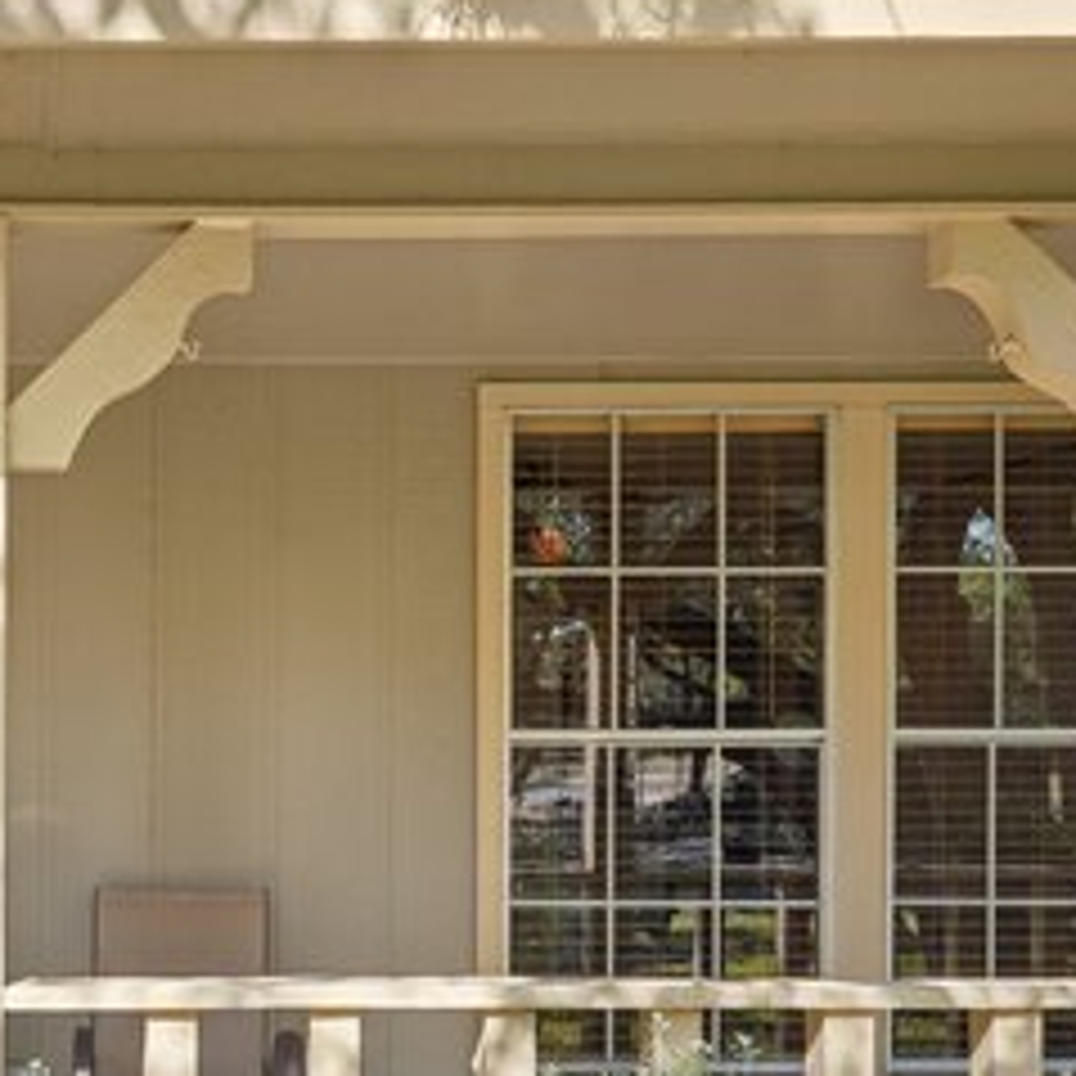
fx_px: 2045
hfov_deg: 27.9
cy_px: 754
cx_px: 23
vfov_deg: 29.2
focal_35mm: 58
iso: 100
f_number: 8
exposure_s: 1/100
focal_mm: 25.5
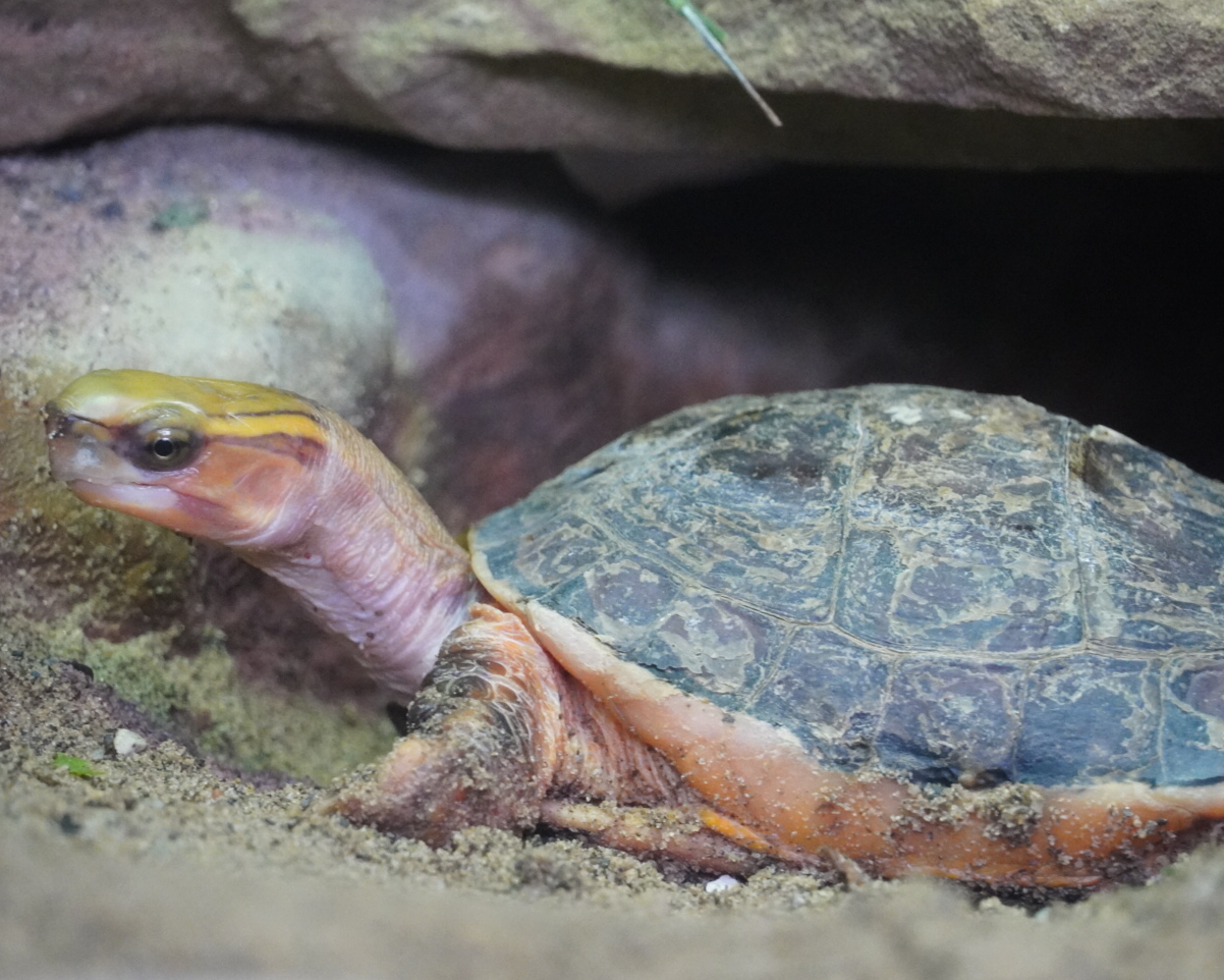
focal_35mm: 256
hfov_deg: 7.6
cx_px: 705
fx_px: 9262
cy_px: 474
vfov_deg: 6.1
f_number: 5.6
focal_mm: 135
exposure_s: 1/125
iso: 6400
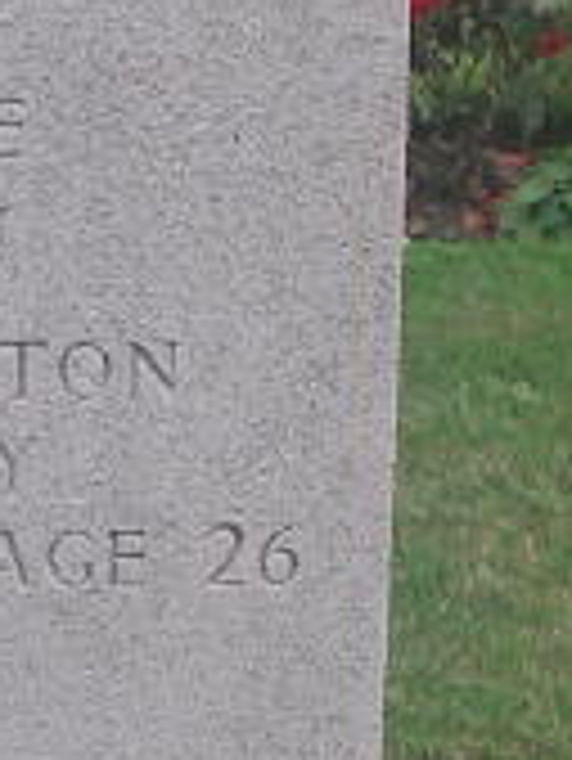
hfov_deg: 8.1
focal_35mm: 180
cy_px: 490
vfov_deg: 11.0
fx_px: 3961
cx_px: -185
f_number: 3.3
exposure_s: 1/80
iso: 64
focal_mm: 6.3
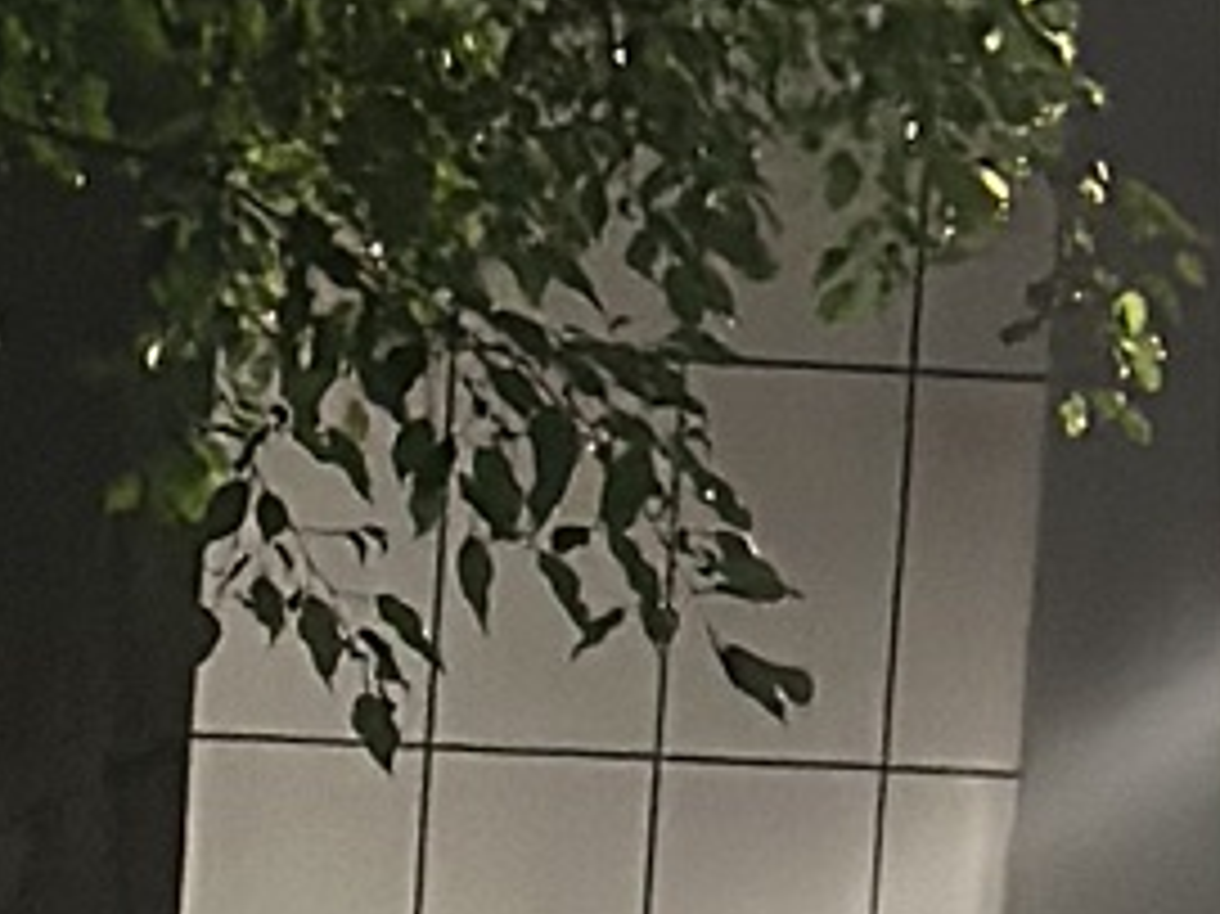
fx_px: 12471
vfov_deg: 4.1
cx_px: -828
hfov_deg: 5.5
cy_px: 2647
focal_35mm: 354
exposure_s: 1/33
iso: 640
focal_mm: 6.86
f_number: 1.78
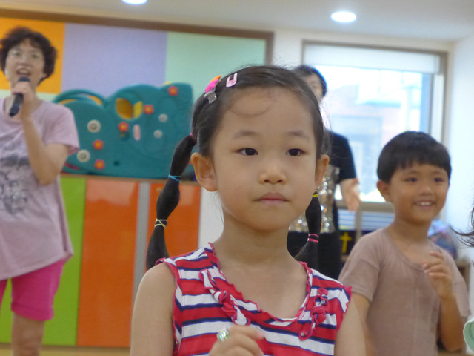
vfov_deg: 16.4
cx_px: 237
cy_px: 178
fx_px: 1232
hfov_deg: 21.8
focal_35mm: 90
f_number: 2.3
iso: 1600
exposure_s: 1/400
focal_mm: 17.7
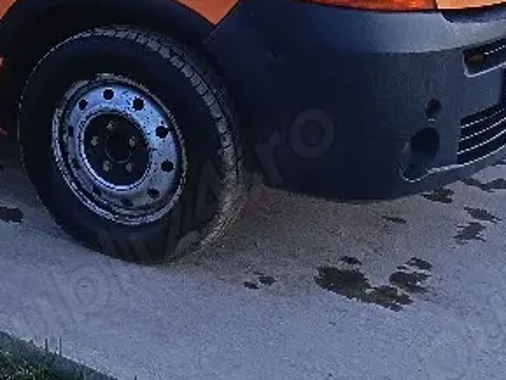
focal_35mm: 83
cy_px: -196
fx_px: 1214
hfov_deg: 20.9
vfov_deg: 16.2
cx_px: -189
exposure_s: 1/100
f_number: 1.75
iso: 1592
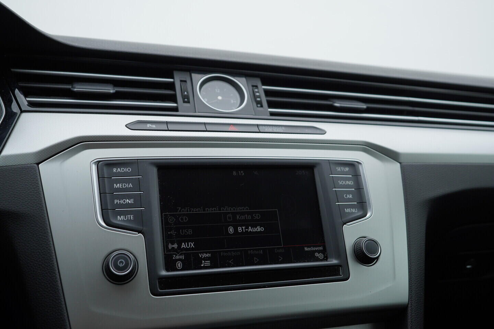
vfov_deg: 36.9
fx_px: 494
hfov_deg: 53.1
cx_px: 247
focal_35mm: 36
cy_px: 164
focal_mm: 24
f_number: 3.5
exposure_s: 1/60
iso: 125
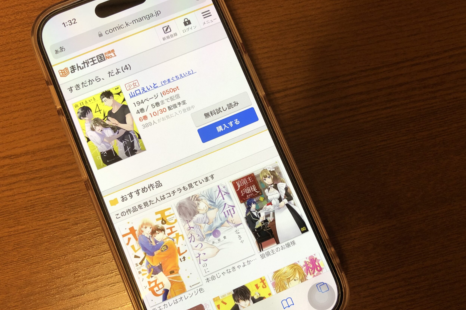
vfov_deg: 43.5
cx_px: 236
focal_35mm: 30
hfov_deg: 61.9
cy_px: 174
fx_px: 388
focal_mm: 3.99
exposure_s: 1/20
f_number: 1.8
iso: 40
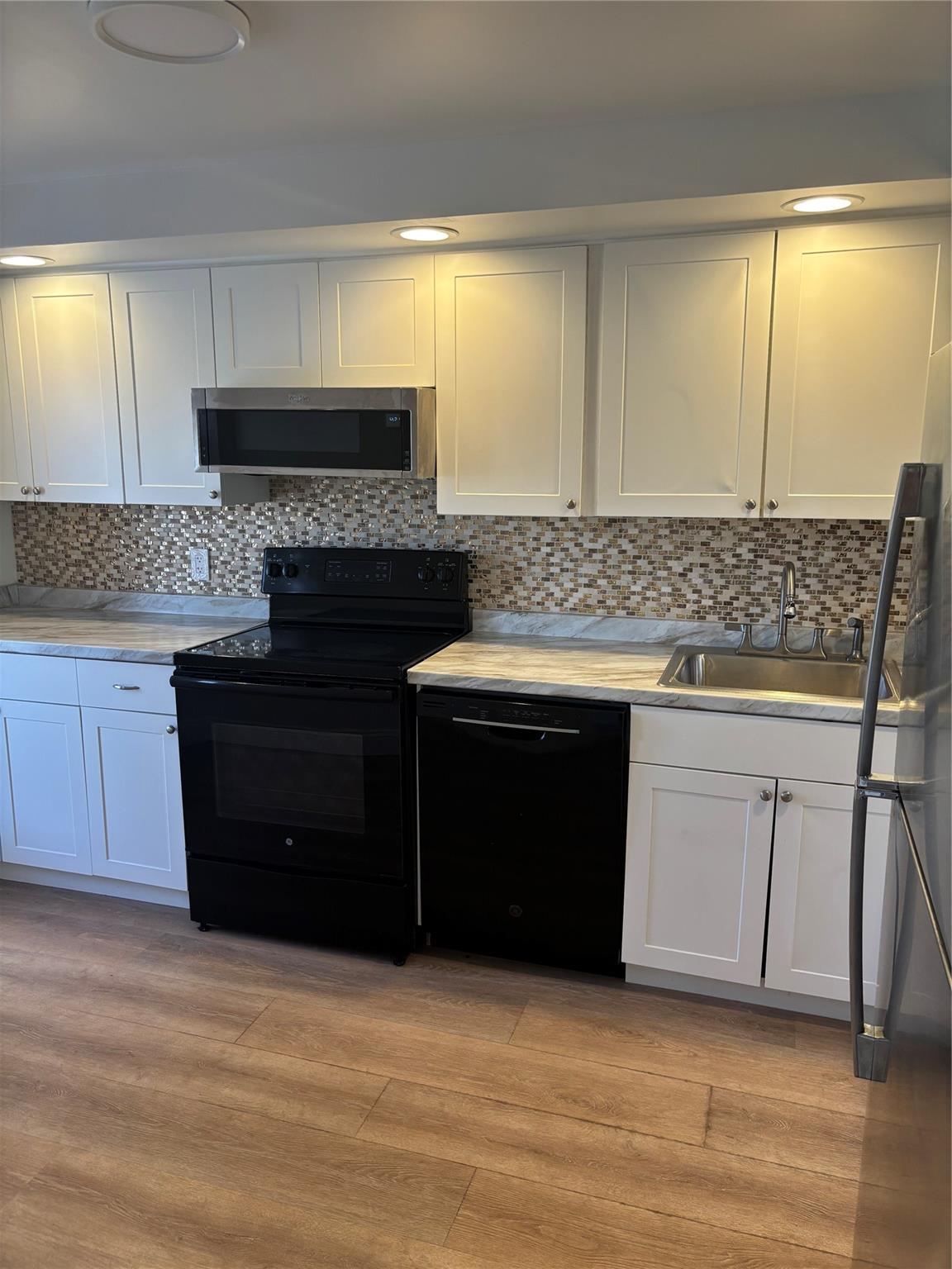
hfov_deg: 53.1
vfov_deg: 67.3
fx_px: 953
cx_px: 476
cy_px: 634
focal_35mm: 26
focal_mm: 5.96
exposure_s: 1/120
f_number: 1.6
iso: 80
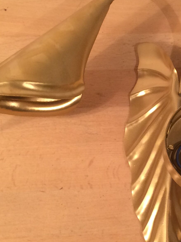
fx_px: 565
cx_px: 180
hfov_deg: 17.8
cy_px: 121
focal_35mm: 81
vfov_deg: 24.1
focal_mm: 4.15
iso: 64
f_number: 2.2
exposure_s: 1/33
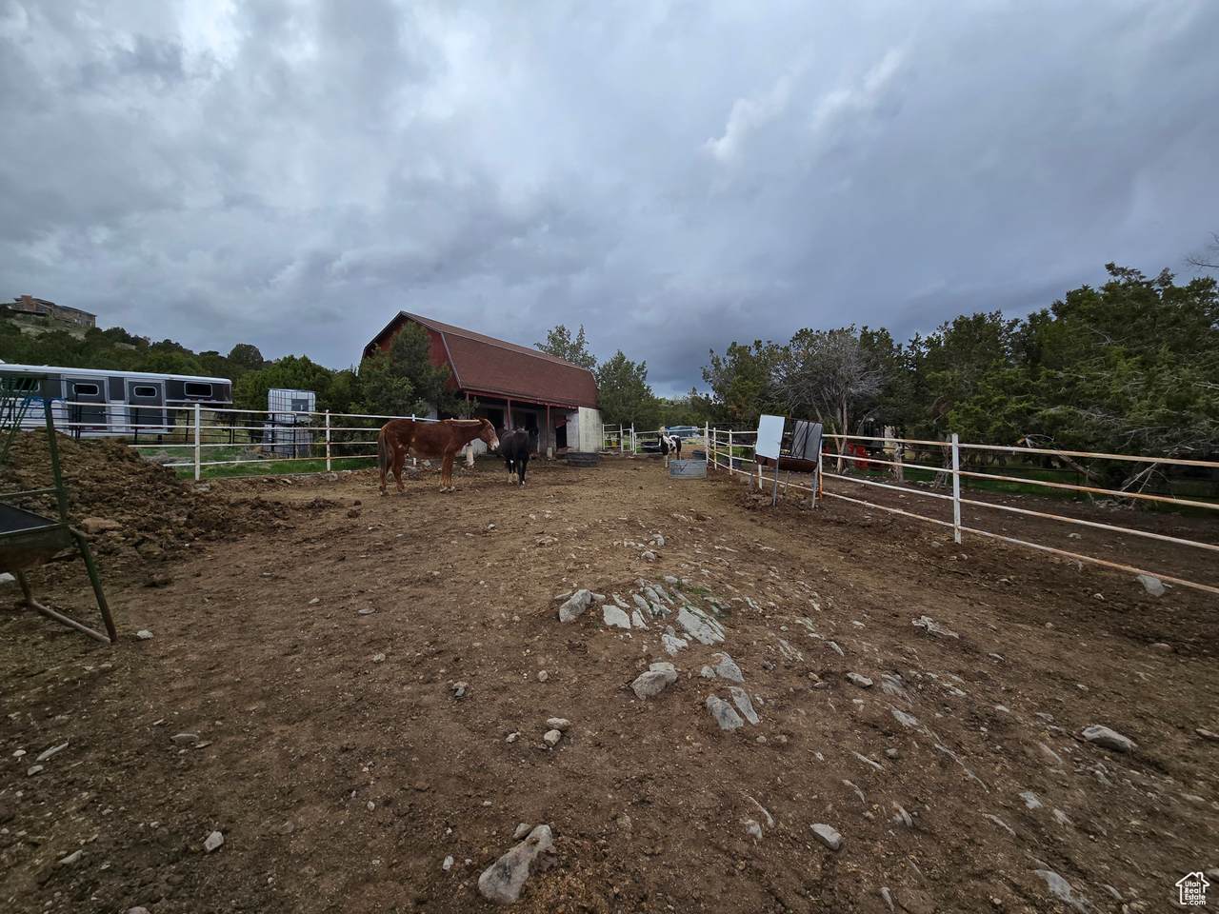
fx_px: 458
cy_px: 457
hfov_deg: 106.2
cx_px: 610
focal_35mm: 13
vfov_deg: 89.9
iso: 50
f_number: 2.2
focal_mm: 2.2
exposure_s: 1/2296
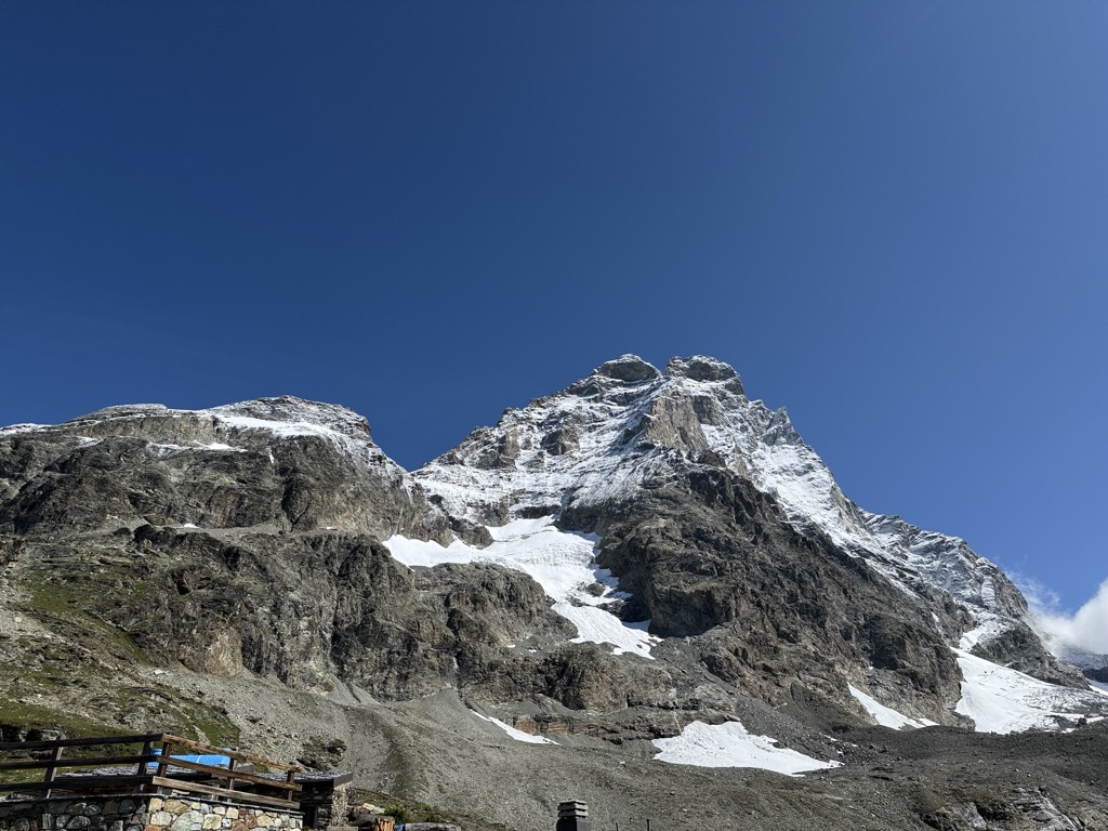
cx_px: 554
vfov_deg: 56.8
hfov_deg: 71.6
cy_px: 416
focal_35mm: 24
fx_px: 768
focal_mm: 6.76
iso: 80
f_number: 1.78
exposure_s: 1/6711
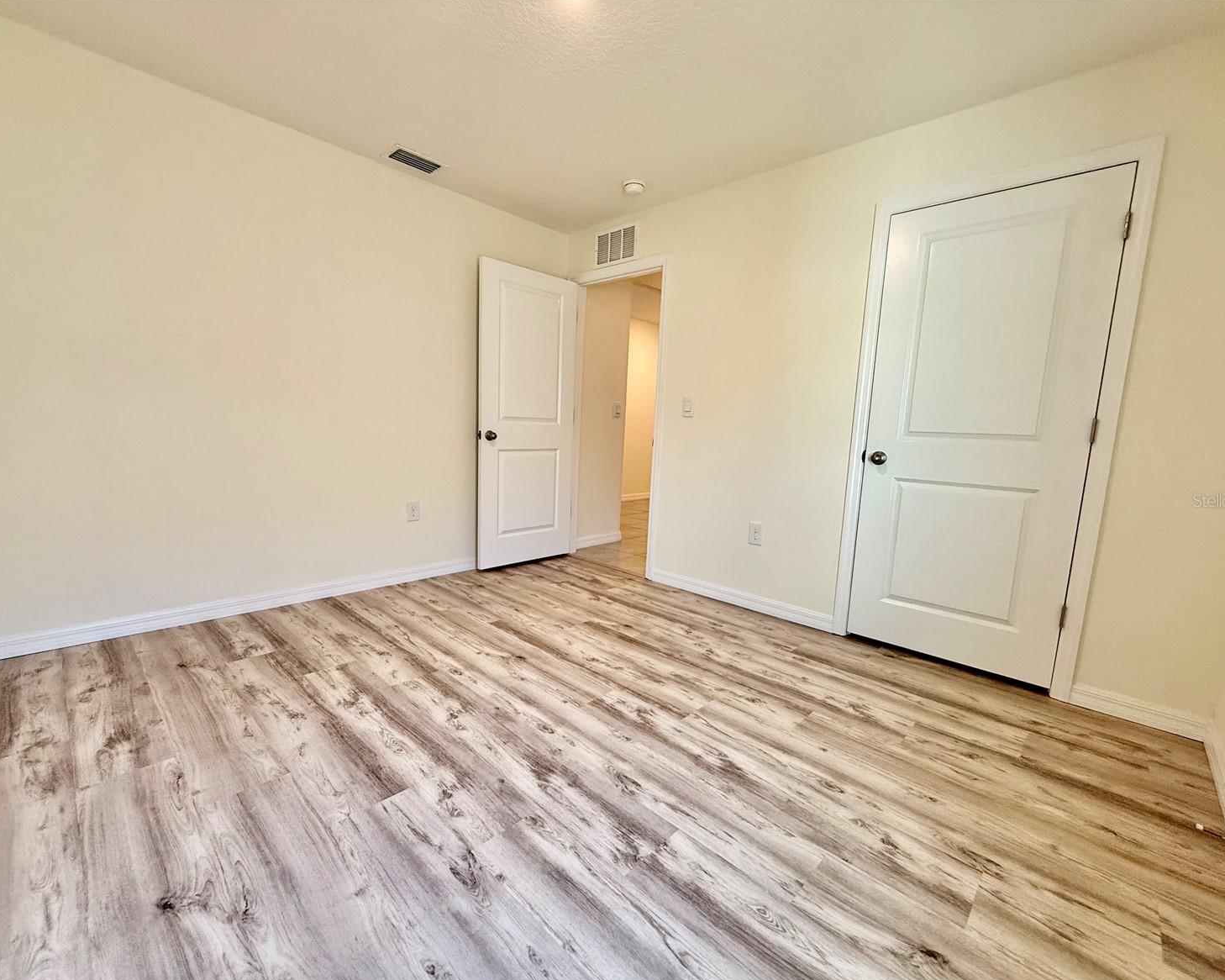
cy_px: 500
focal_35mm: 15
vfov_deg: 84.0
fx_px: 544
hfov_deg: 96.8
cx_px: 600
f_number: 2.2
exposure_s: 1/120
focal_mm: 2.22
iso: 200
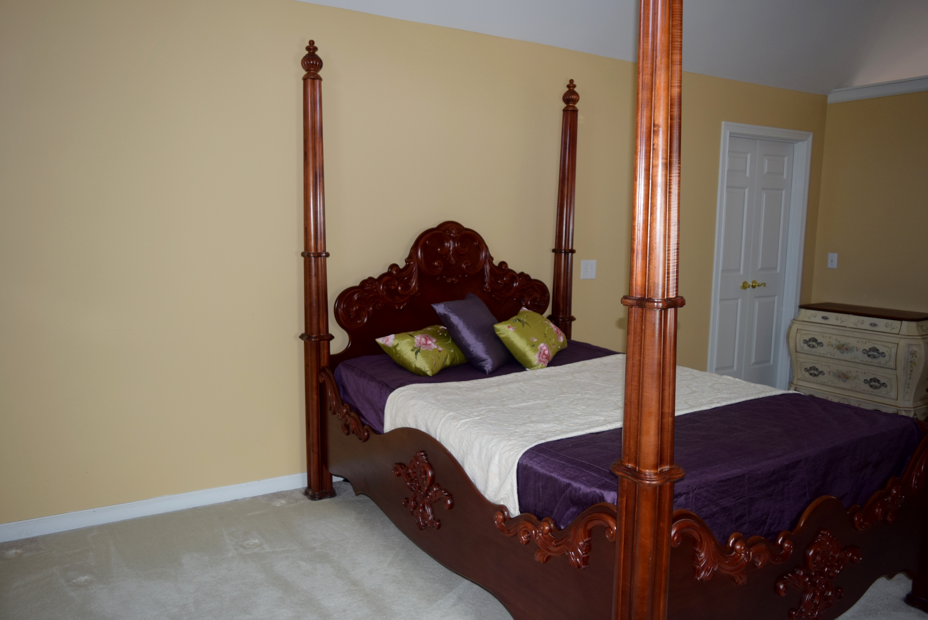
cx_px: 464
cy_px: 310
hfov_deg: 67.3
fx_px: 697
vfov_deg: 48.0
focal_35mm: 27
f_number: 3.5
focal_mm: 18
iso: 320
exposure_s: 1/60
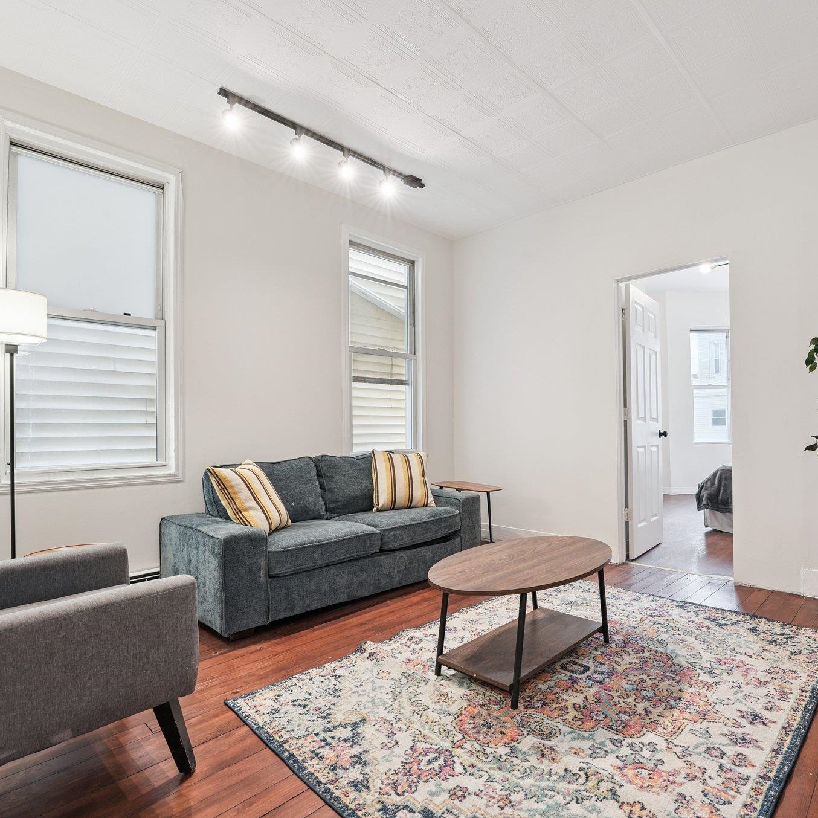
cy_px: 410
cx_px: 469
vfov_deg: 80.7
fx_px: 481
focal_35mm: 18
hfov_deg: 80.2
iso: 100
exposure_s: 1/2
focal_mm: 14
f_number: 8
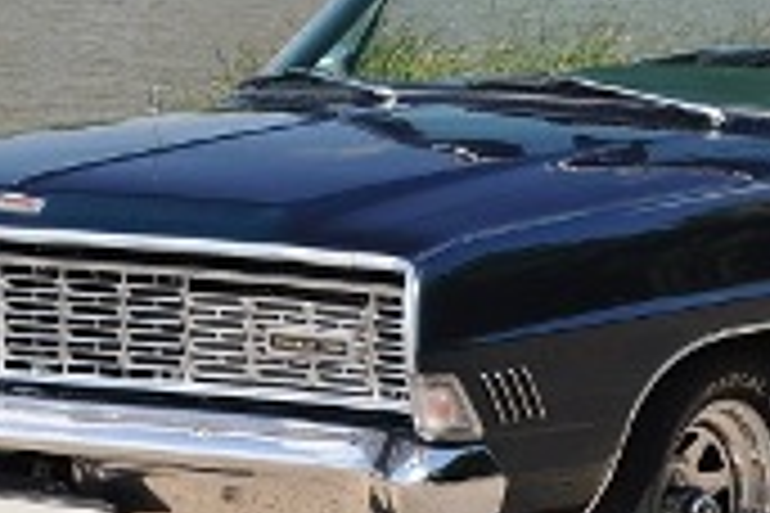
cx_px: 270
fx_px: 3593
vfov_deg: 8.1
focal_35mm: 168
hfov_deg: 12.2
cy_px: -88
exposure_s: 1/200
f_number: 7.1
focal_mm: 30
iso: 200
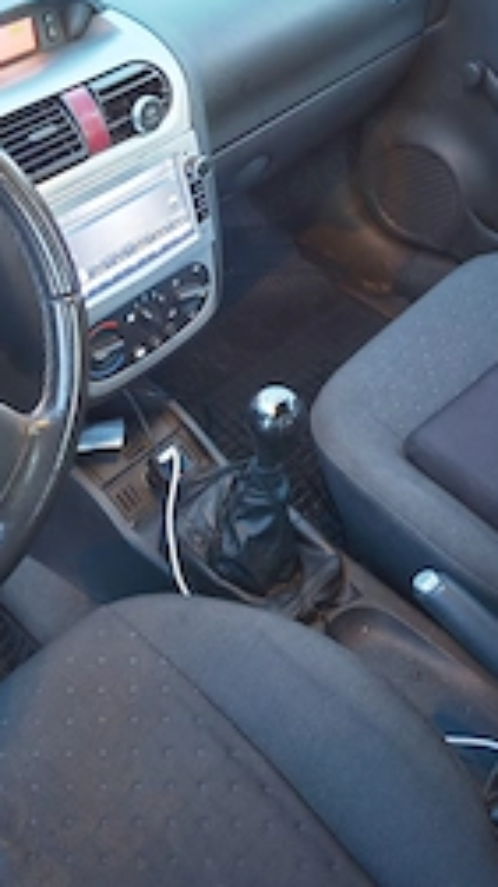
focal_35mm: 40
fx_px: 940
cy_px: 216
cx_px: 258
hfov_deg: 29.7
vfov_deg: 48.4
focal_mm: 8.72
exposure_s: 1/20
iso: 6400
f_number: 1.63
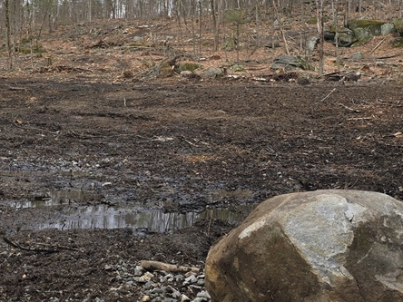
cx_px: 217
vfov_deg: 26.7
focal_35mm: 53
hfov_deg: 36.2
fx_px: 617
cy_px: 36
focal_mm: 6.3
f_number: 1.7
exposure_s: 1/326
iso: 12
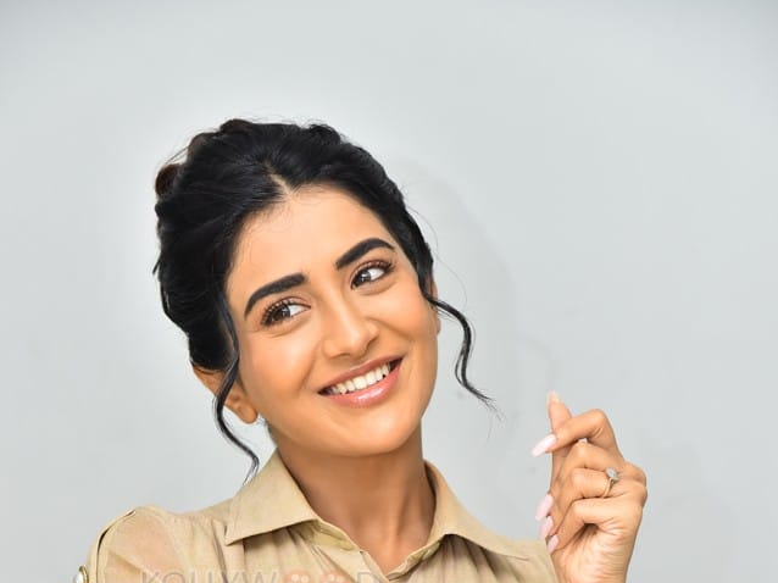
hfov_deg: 13.0
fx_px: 3415
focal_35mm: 152
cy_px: 574
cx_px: 389
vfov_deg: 9.7
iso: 2000
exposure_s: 1/125
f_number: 5.6
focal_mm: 105
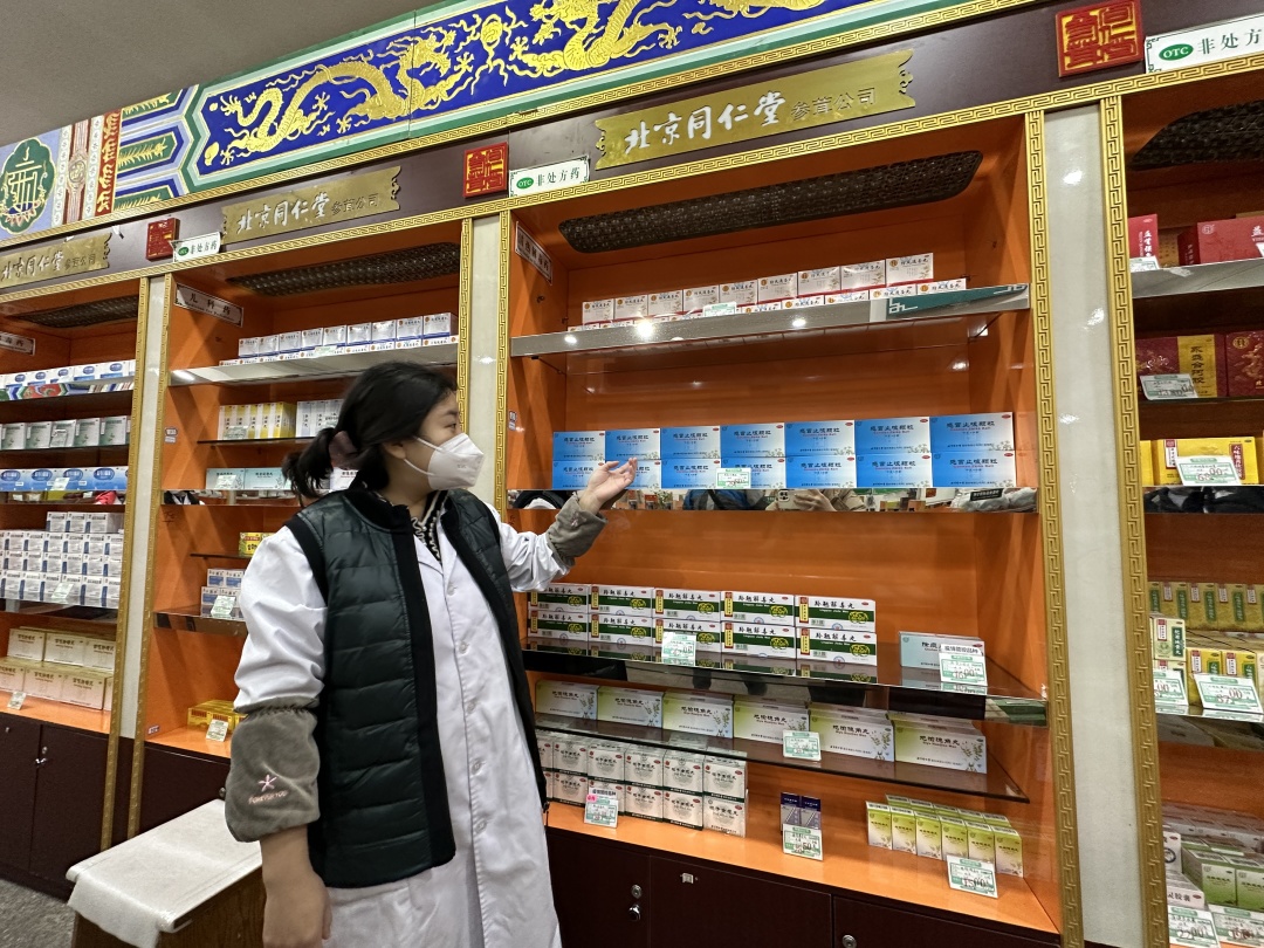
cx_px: 632
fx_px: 511
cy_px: 474
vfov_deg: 85.7
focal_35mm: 14
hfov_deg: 102.1
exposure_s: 1/50
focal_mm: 2.22
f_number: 2.2
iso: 250
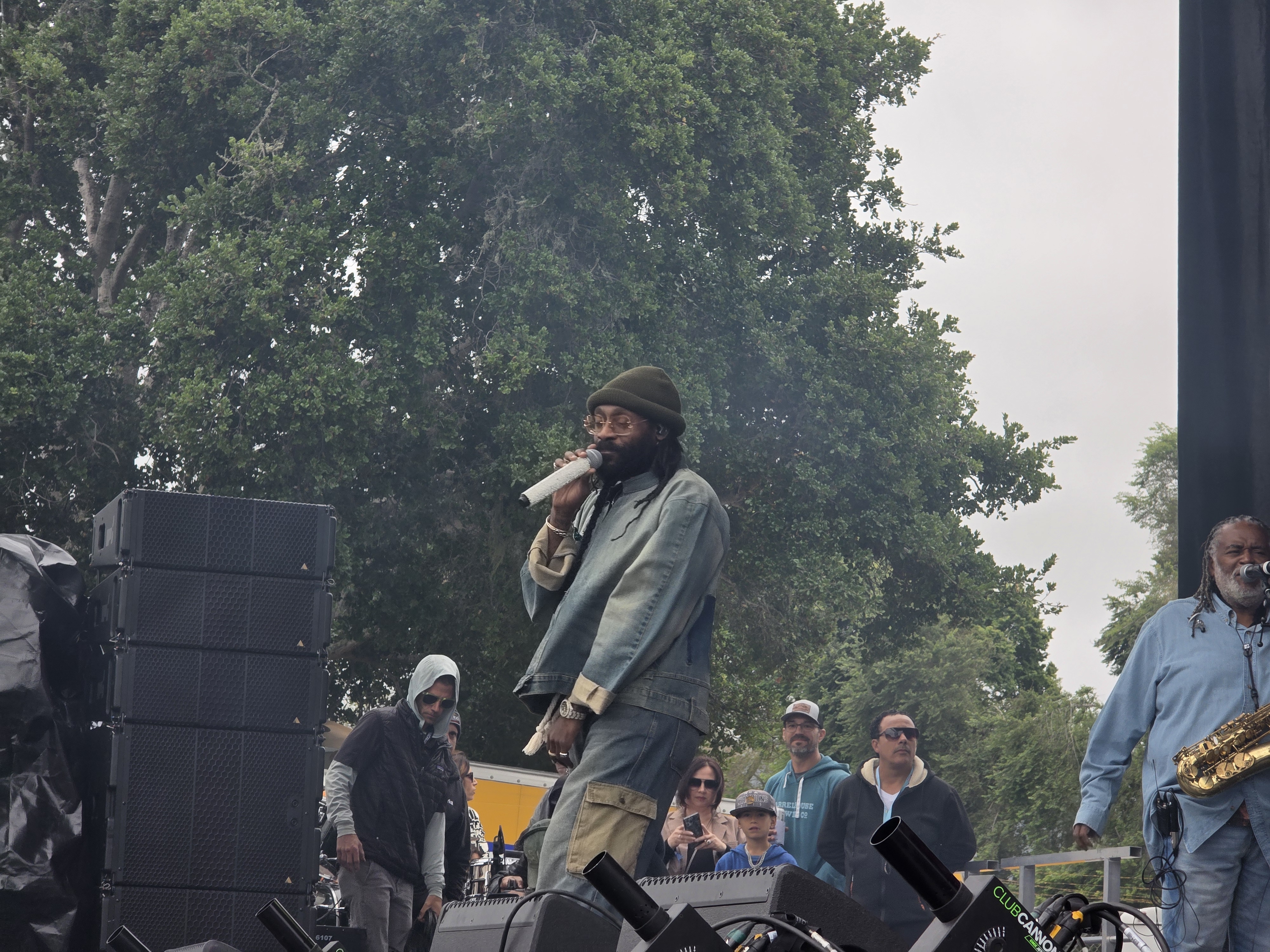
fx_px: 4219
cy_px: 476
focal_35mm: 115
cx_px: 635
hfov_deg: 17.1
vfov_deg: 12.9
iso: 64
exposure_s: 1/423
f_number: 3.4
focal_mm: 18.6
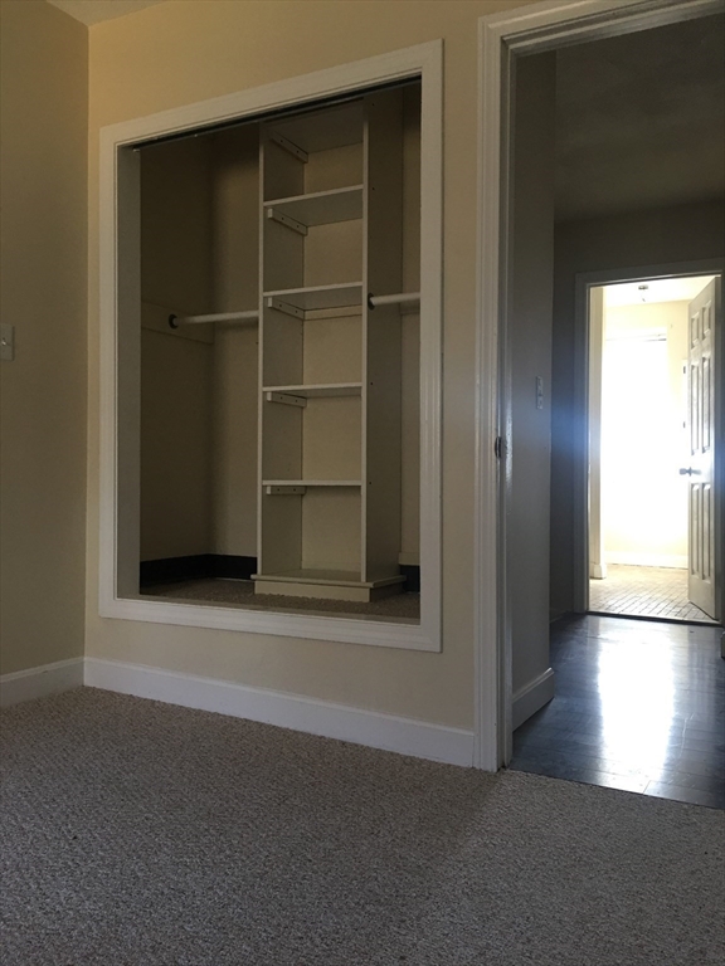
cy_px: 483
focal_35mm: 29
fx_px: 810
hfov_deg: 48.2
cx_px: 362
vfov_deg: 61.7
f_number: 2.2
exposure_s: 1/15
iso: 40
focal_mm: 4.15
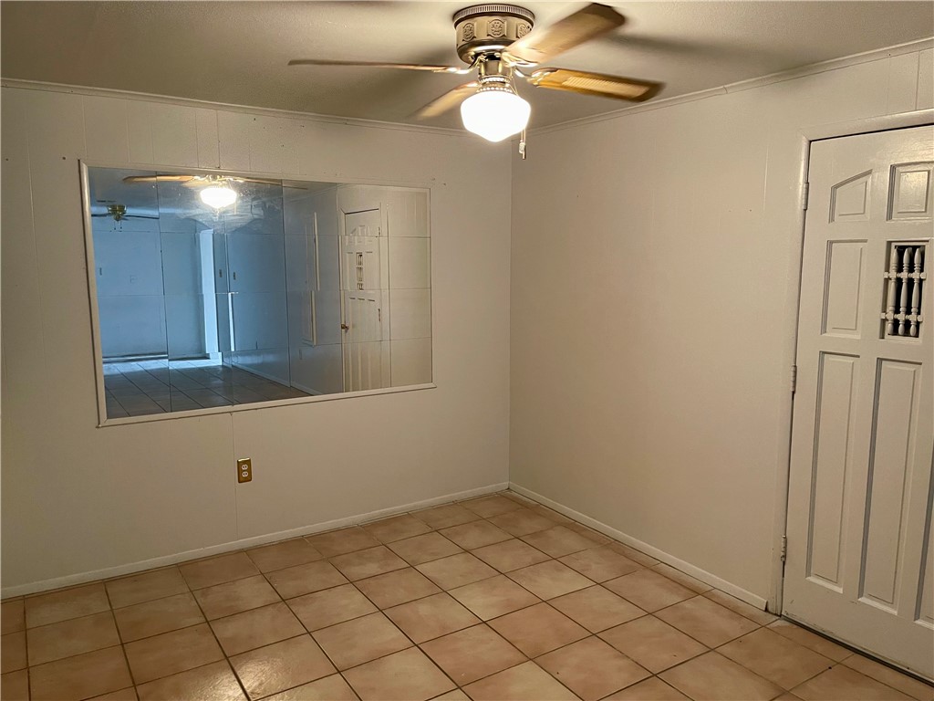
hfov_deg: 67.3
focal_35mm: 26
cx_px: 467
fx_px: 702
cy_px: 350
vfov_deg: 53.1
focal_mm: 5.1
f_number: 1.6
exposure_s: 1/60
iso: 320
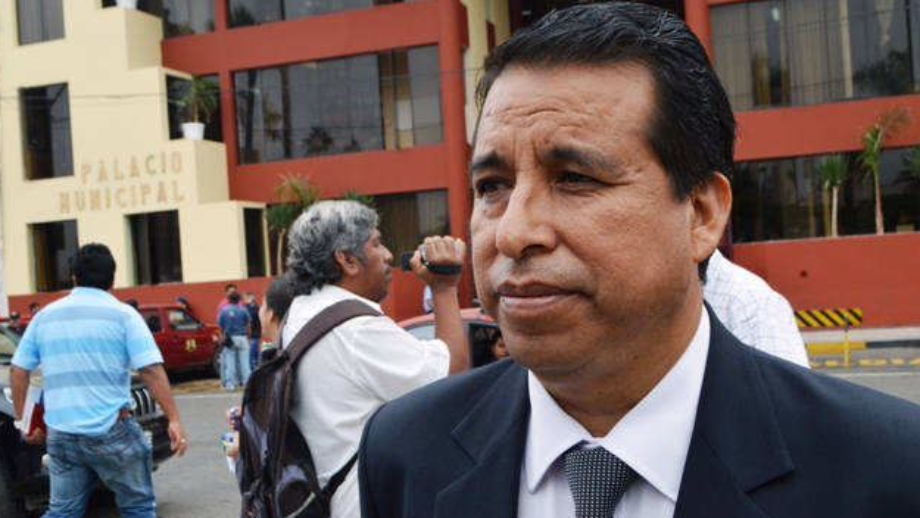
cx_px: 450
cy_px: 265
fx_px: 1098
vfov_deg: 26.5
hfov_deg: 45.5
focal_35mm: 45
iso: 800
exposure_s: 1/500
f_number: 11
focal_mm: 28
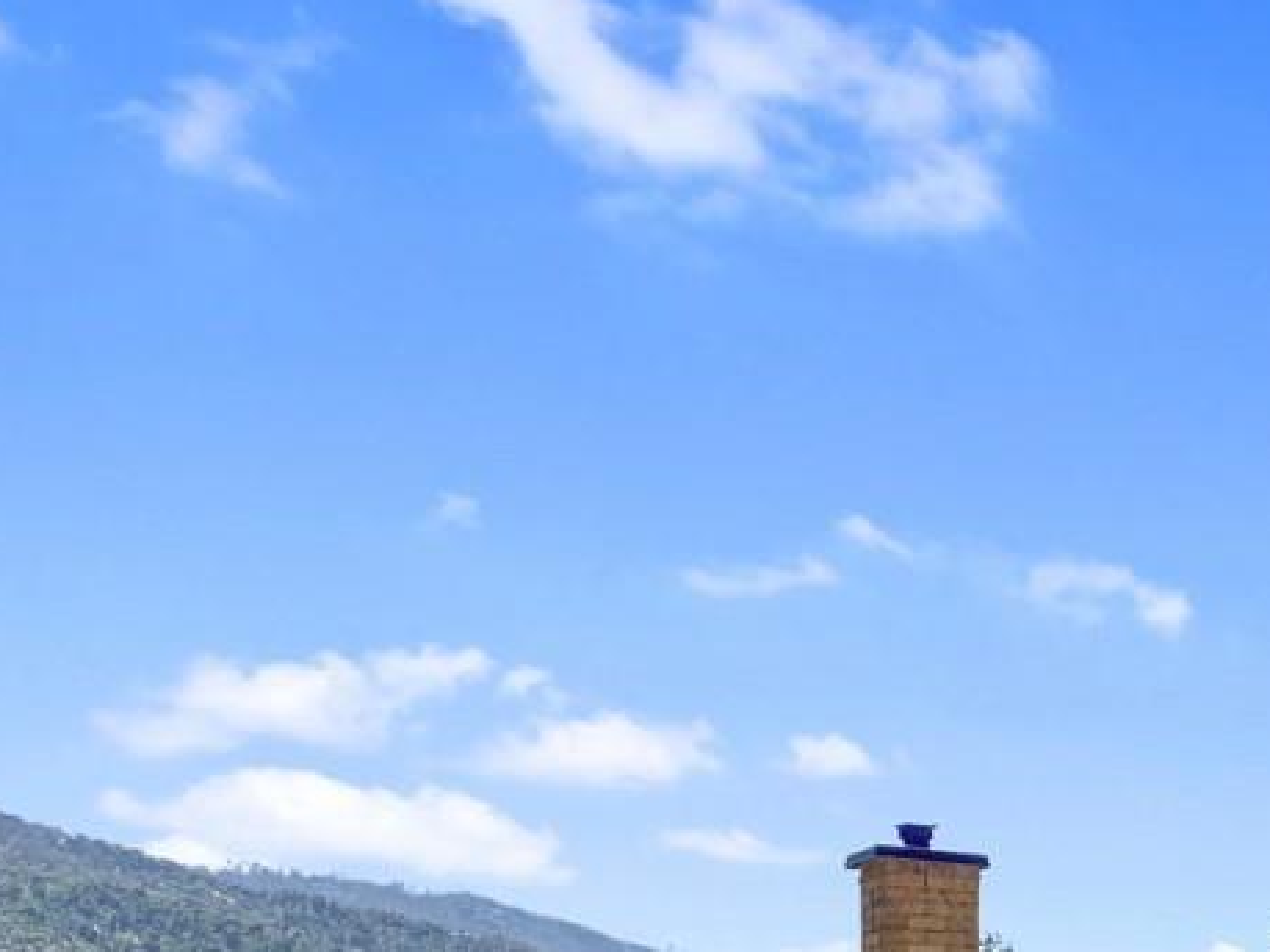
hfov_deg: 31.2
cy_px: 819
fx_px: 2127
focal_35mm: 58
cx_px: 1223
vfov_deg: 24.6
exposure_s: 1/3300
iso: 32
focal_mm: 4.25
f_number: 1.8
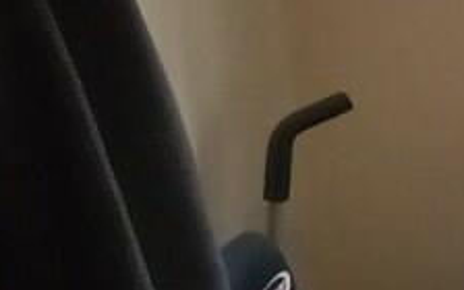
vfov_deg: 20.6
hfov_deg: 21.2
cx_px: 843
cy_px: 164
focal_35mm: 63
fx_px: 797
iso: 320
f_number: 2.2
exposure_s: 1/25
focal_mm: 1.13
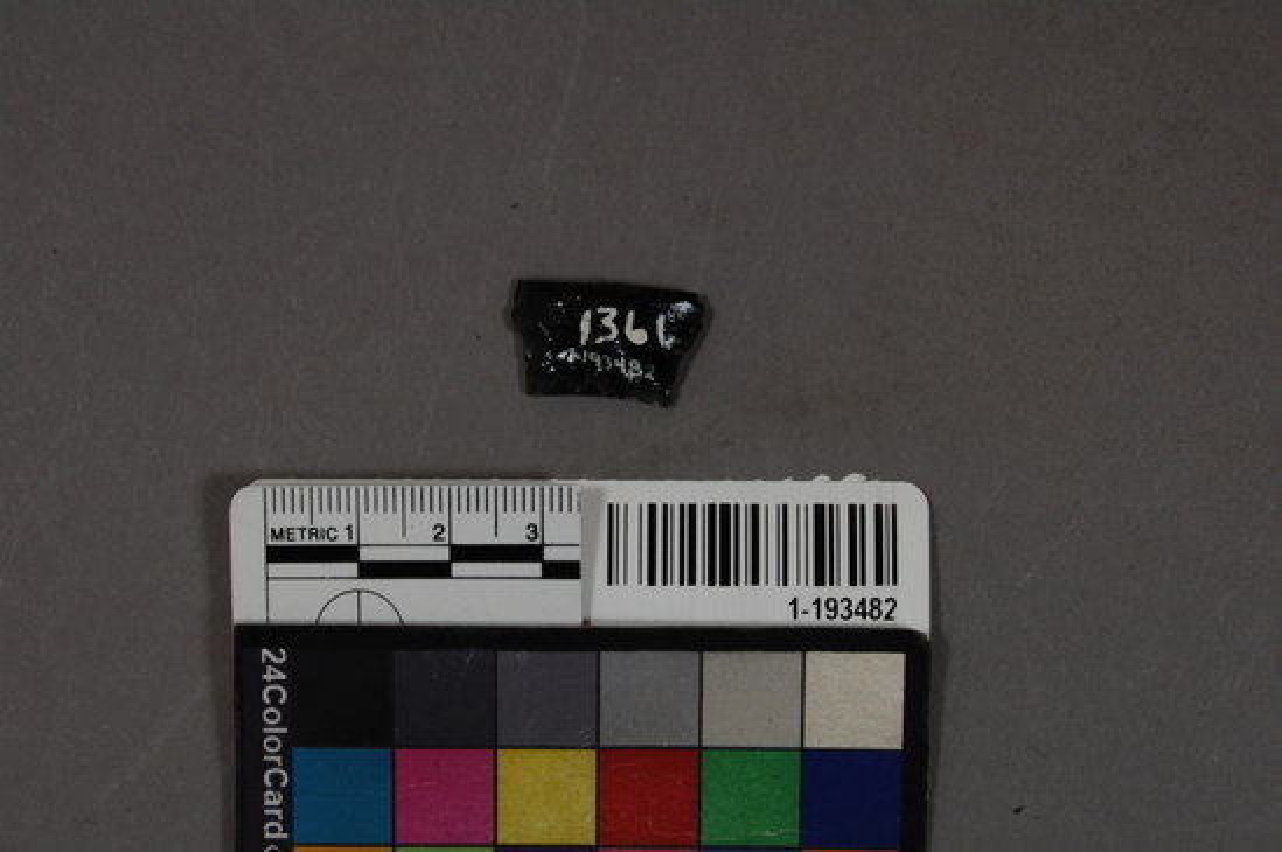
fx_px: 2935
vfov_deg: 16.5
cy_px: 426
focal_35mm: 82
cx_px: 641
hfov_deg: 24.6
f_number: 20
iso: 400
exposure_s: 1/15
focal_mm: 55
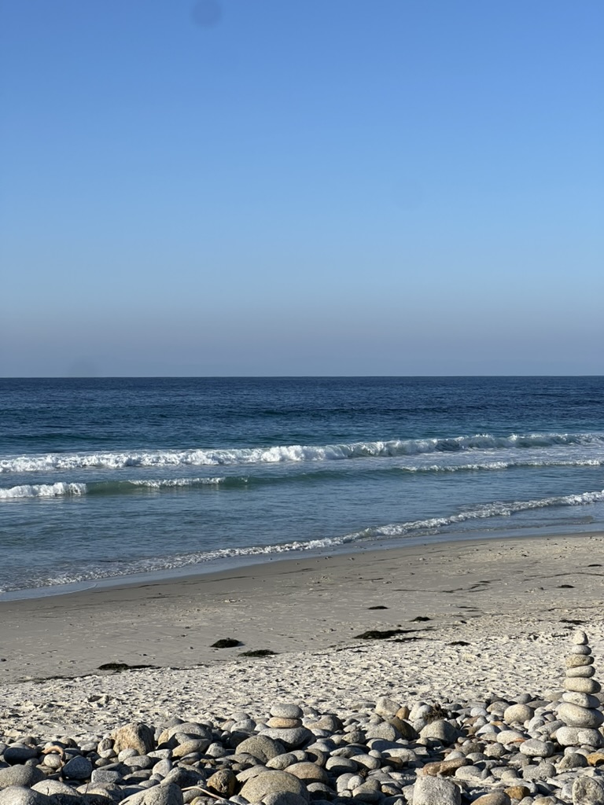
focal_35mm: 77
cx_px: 302
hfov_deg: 19.1
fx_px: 1791
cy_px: 402
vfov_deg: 25.3
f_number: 2.8
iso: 32
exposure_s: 1/1004
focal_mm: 9
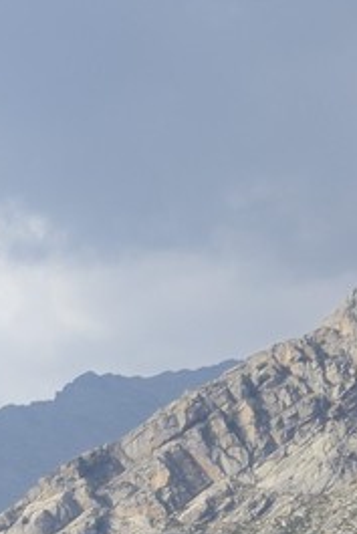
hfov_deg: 6.6
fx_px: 2867
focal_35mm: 193
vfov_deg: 9.2
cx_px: -661
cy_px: 1394
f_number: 9
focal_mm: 32
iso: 200
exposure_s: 1/320
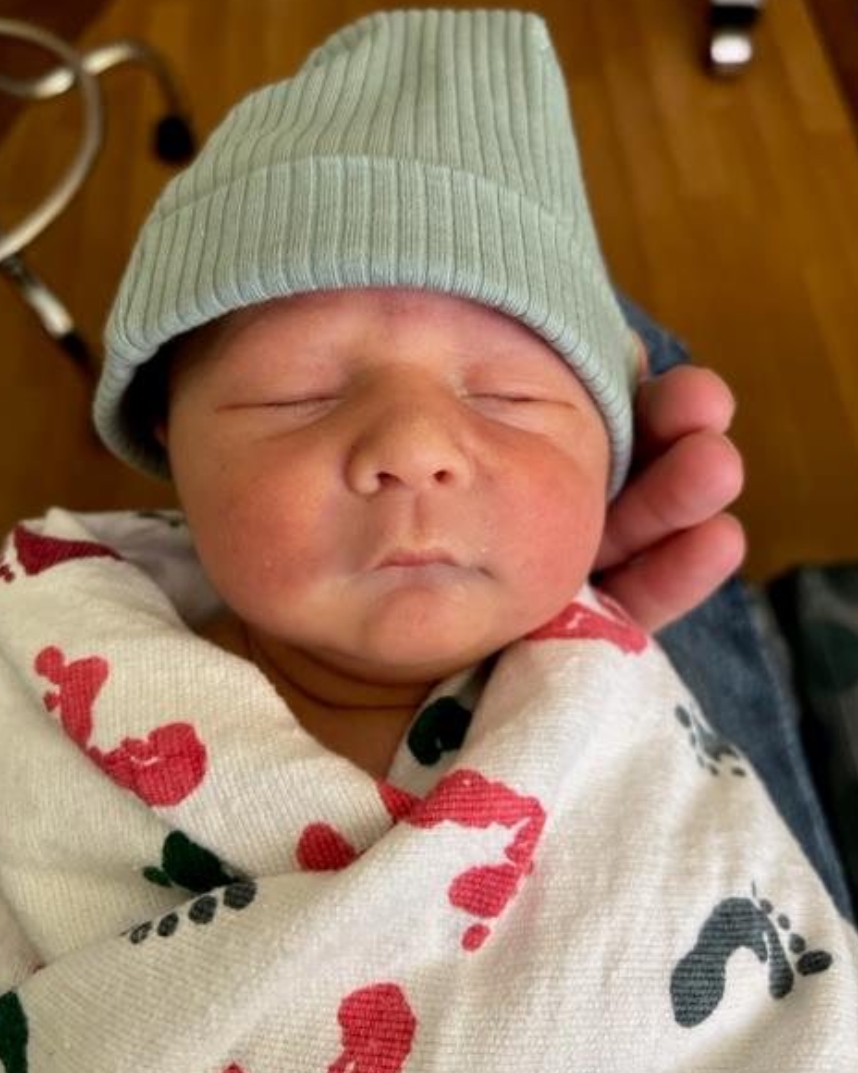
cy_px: 520
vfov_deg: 62.2
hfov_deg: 51.5
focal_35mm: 28
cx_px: 425
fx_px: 889
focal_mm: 5.7
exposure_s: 1/60
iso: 160
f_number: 1.5
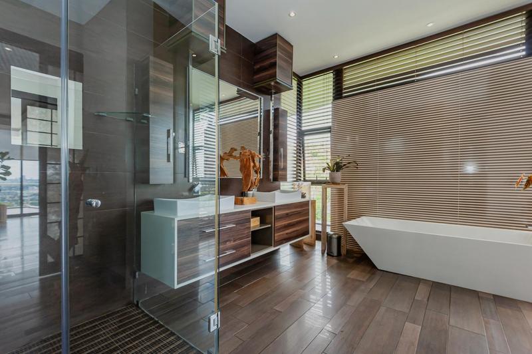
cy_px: 177
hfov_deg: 96.8
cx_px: 266
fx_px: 236
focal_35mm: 16
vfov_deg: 73.6
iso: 400
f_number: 7.1
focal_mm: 16
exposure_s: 1/80
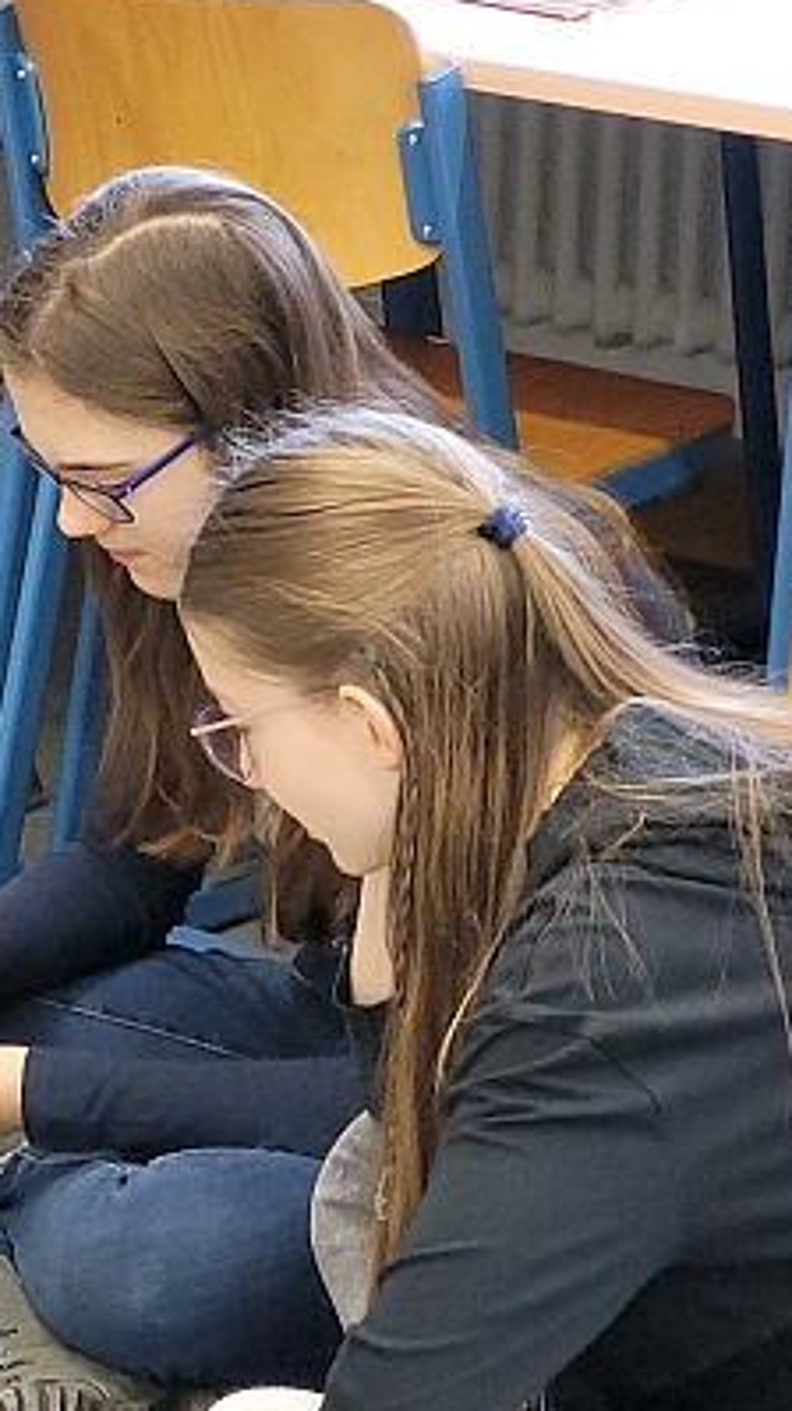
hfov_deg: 7.2
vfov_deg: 12.9
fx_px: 6207
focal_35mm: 166
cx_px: -202
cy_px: 1018
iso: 200
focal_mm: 7.12
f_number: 2.4
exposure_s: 1/33
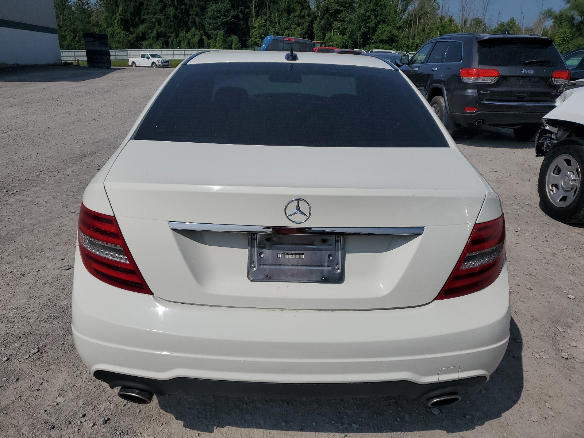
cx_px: 292
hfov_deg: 67.3
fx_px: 439
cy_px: 219
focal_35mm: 26
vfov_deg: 53.1
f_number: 1.5
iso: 52
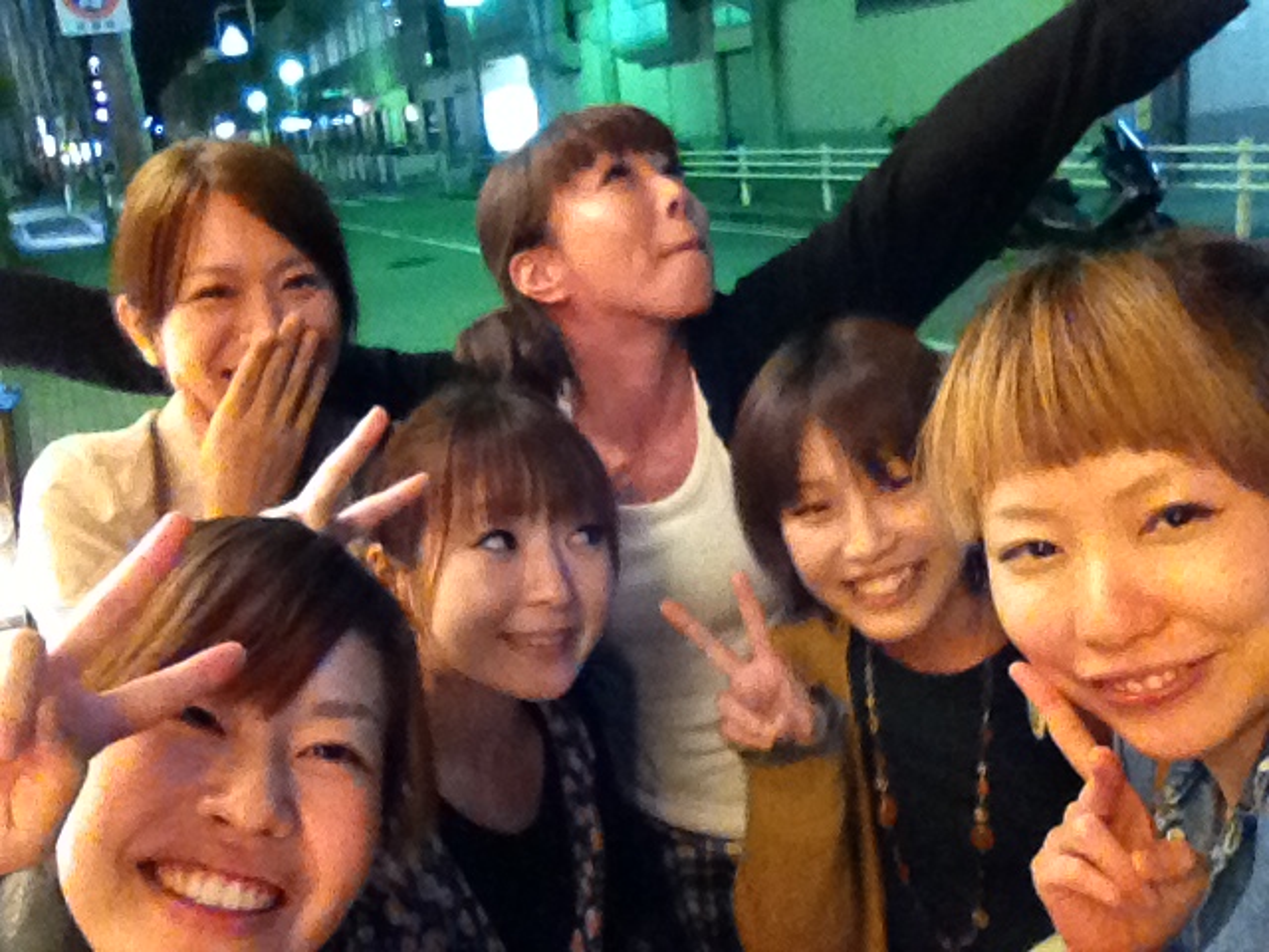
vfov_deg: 40.7
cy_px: 476
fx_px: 1283
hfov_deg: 52.6
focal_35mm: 35
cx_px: 634
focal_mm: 1.85
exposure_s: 1/30
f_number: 2.4
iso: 1250
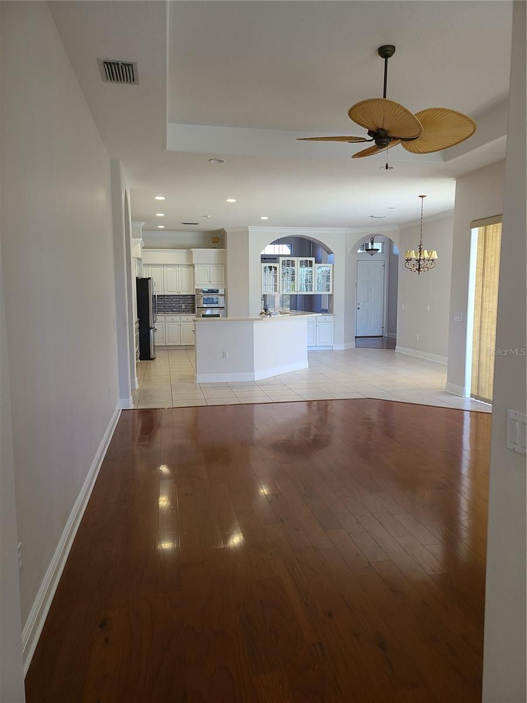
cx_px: 264
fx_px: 528
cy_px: 352
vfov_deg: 67.3
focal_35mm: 26
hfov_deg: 53.1
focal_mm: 5.4
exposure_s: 1/60
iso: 80
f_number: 1.8
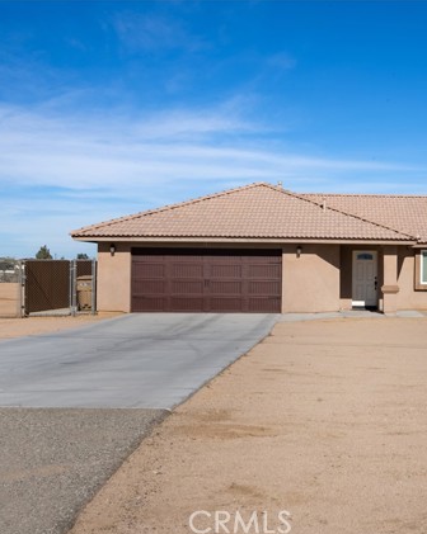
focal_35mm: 50
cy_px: 270
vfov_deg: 37.4
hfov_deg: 29.1
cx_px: 376
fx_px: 791
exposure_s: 1/80
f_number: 22
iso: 100
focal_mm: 35
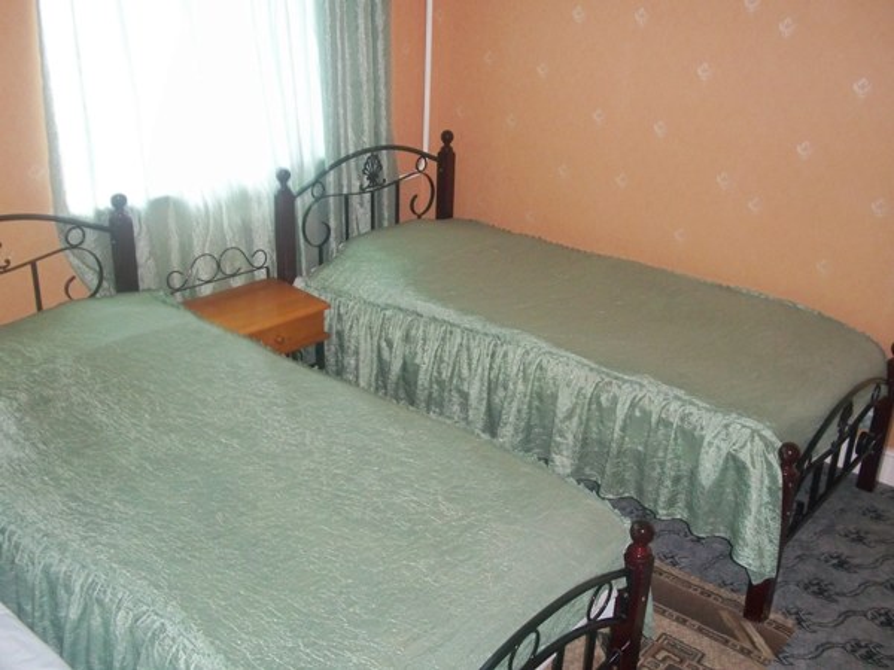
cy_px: 335
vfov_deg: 39.7
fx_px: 930
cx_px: 447
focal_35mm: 36
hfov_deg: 51.4
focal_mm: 6.5
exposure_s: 1/30
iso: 320
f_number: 3.1
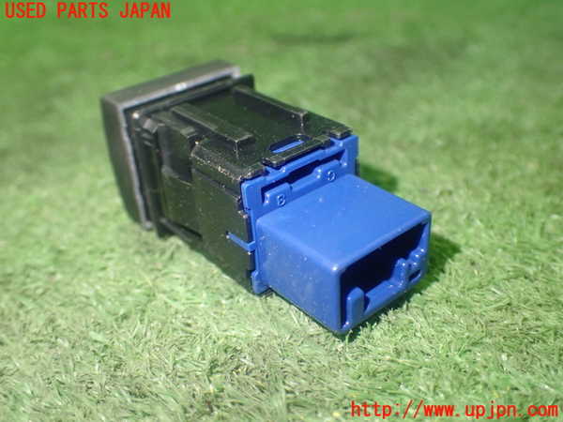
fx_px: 618
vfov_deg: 37.7
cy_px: 211
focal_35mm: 38
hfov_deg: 49.0
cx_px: 282
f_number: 2.7
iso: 500
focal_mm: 6.83
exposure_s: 1/40
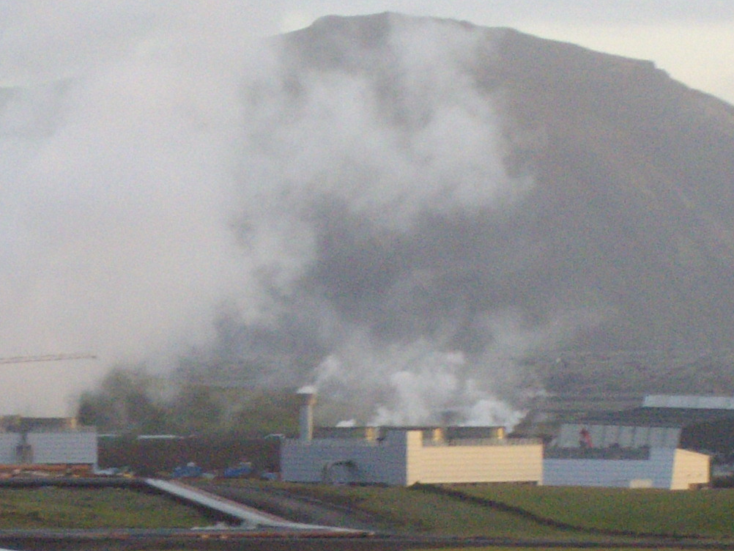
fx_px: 7020
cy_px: 585
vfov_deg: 4.5
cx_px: 264
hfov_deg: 6.0
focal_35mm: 331
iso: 296
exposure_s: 1/125
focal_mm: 18
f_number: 4.8
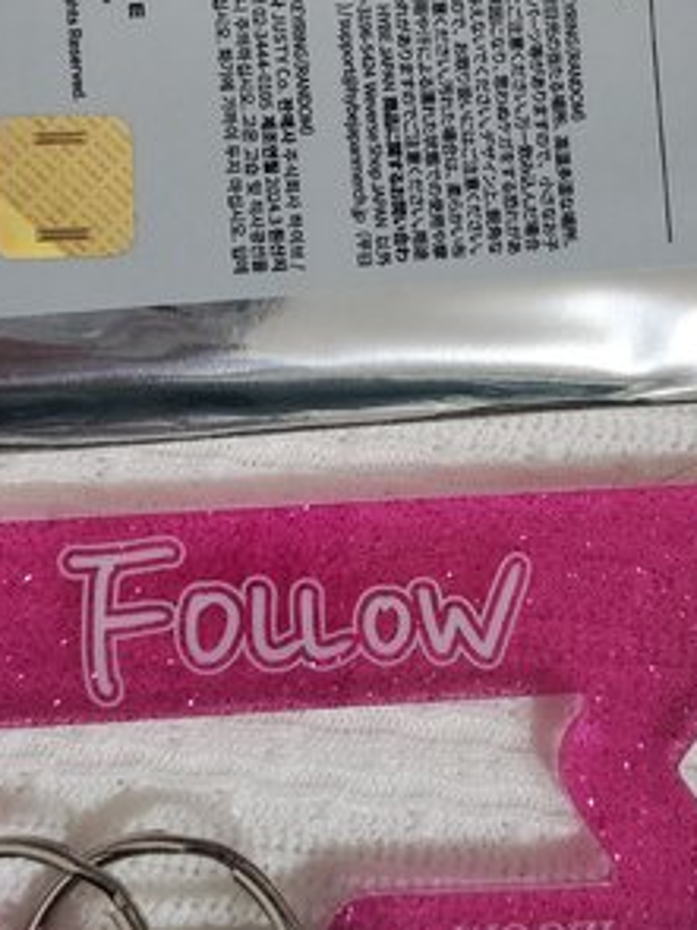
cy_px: 352
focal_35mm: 85
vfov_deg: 23.0
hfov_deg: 17.3
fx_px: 2284
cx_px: 410
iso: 509
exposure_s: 1/60
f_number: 1.88
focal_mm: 5.59
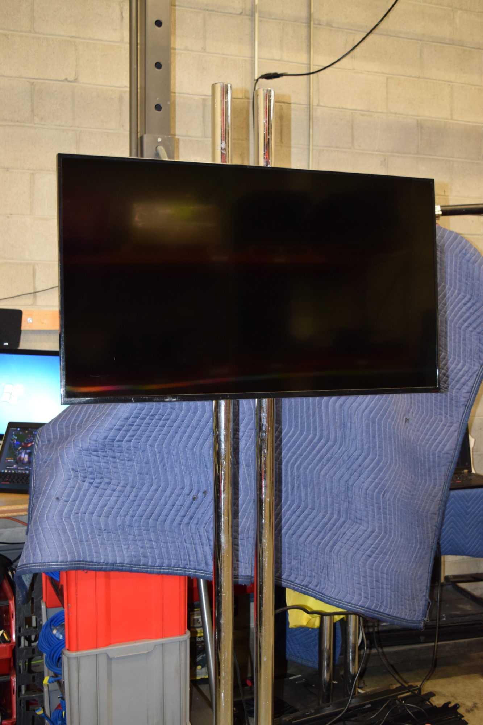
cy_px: 362
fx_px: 815
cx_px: 242
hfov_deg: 33.0
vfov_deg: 47.9
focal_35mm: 40
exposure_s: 1/60
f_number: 4
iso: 1400
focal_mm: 27
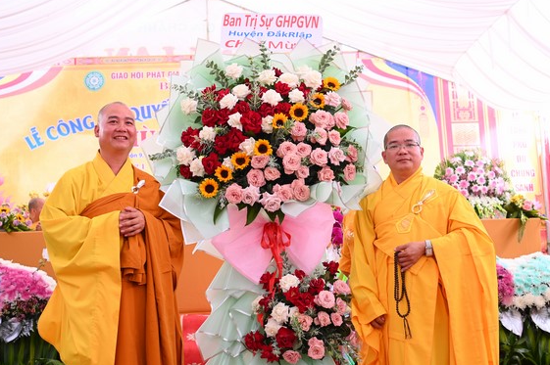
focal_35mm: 44
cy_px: 181
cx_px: 242
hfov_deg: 44.5
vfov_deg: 30.5
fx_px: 672
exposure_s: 1/200
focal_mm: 38
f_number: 4.5
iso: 800
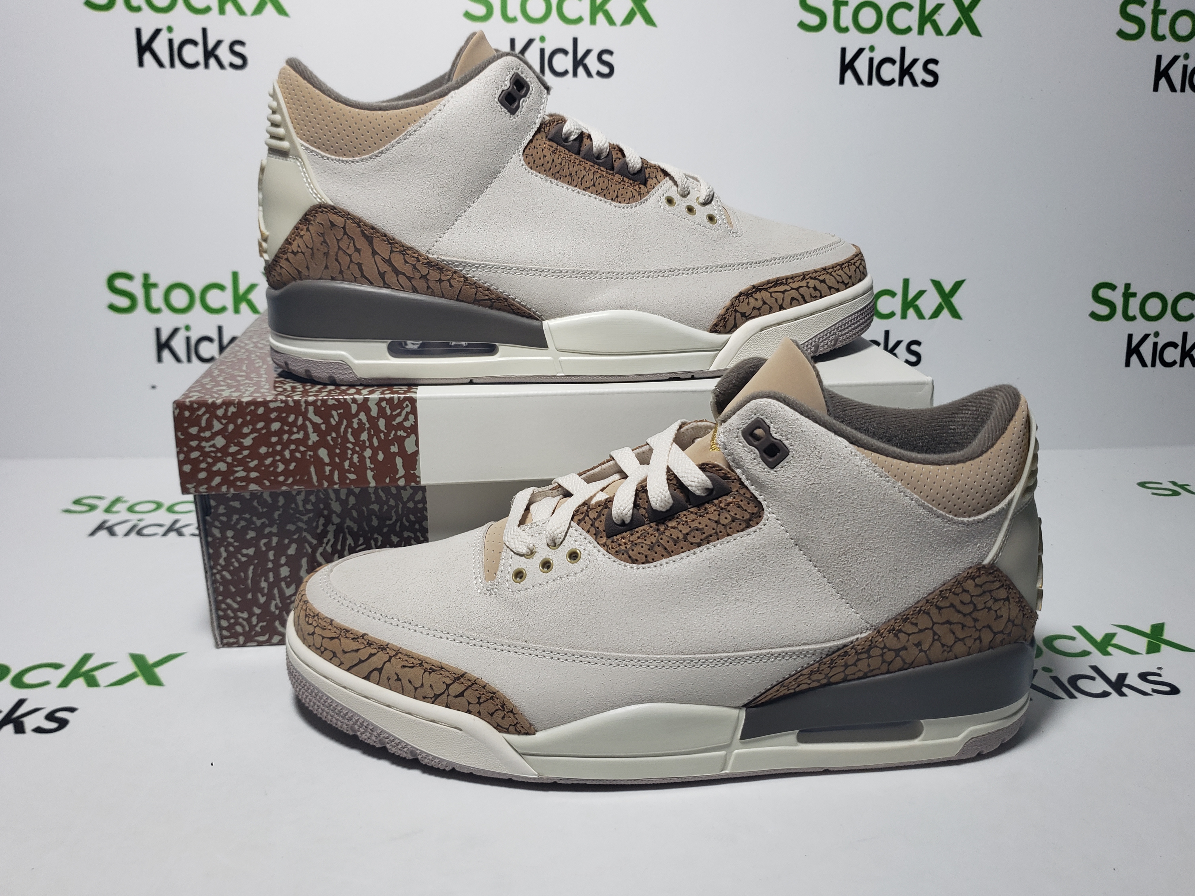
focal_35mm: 26
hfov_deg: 67.3
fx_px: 898
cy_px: 448
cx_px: 598
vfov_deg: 53.1
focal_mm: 4.3
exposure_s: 1/470
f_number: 1.5
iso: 50
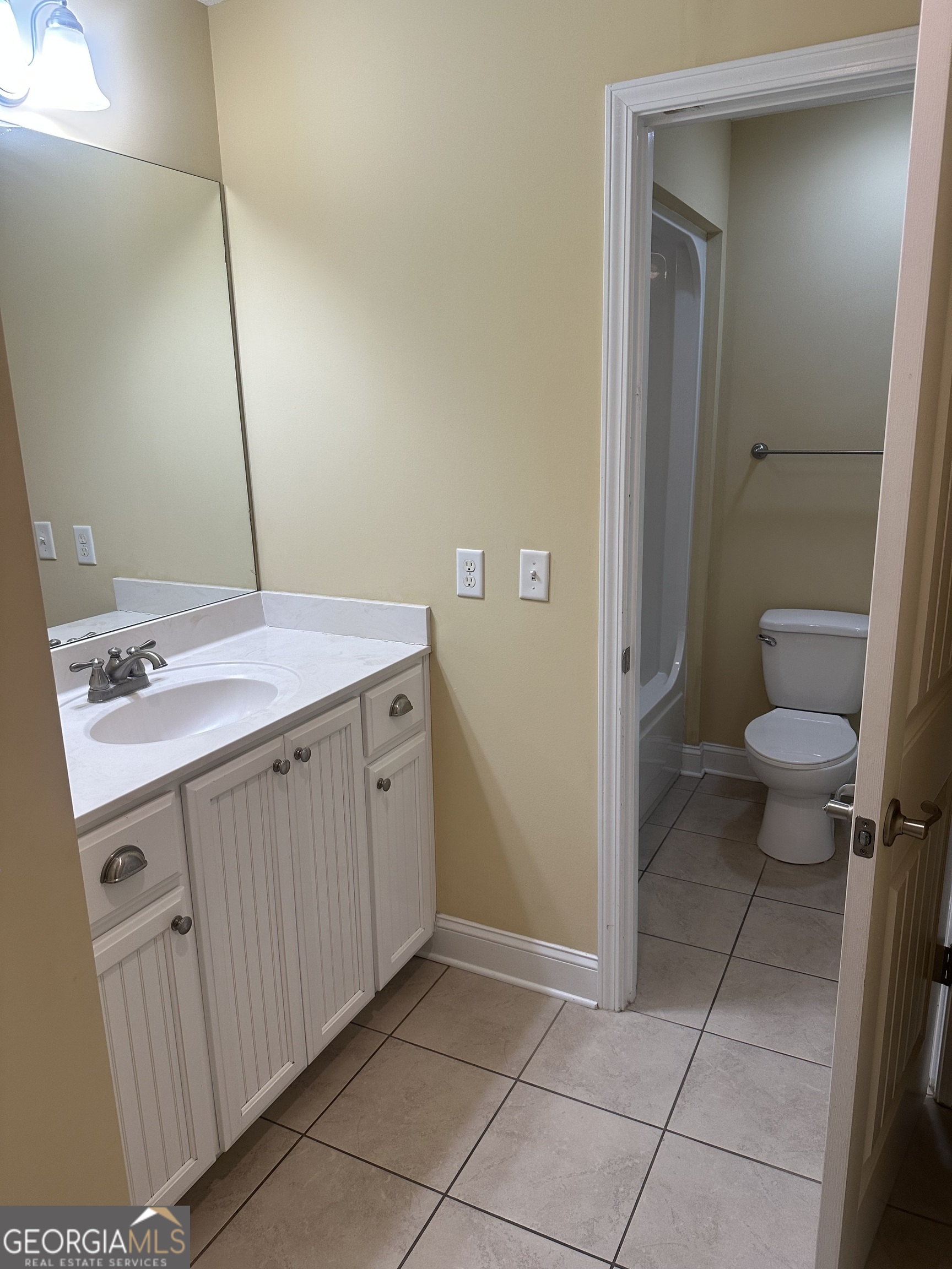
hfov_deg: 56.8
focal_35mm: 24
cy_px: 634
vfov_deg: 71.6
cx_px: 476
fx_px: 880
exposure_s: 1/120
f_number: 1.78
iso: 125
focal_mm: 6.86
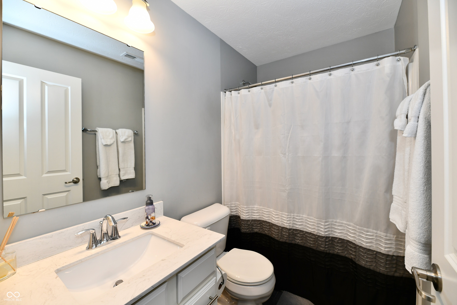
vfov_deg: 81.2
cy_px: 152
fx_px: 178
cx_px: 228
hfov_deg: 104.3
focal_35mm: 14
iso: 640
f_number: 6.3
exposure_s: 1/60
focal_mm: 14
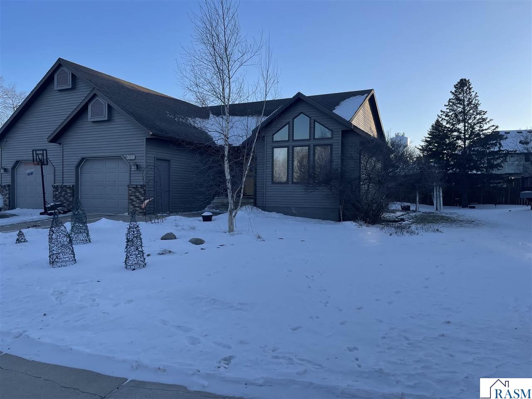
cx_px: 266
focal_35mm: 25
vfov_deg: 54.9
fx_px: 384
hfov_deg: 69.4
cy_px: 200
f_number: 1.6
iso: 32
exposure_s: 1/1030
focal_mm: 5.1
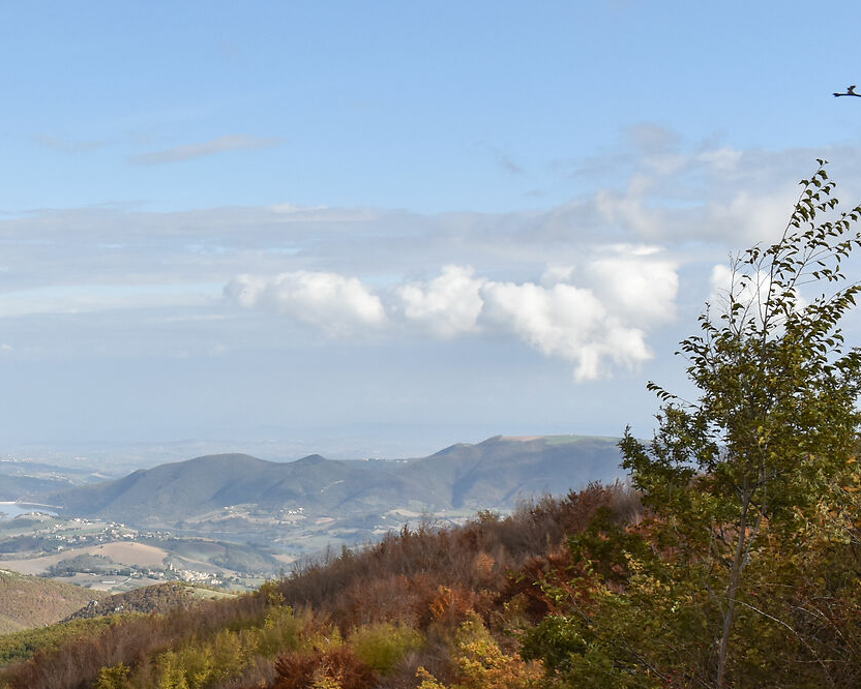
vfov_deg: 23.2
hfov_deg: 25.5
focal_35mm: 65
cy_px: 546
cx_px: -226
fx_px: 1657
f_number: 10
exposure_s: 1/800
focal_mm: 24
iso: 400
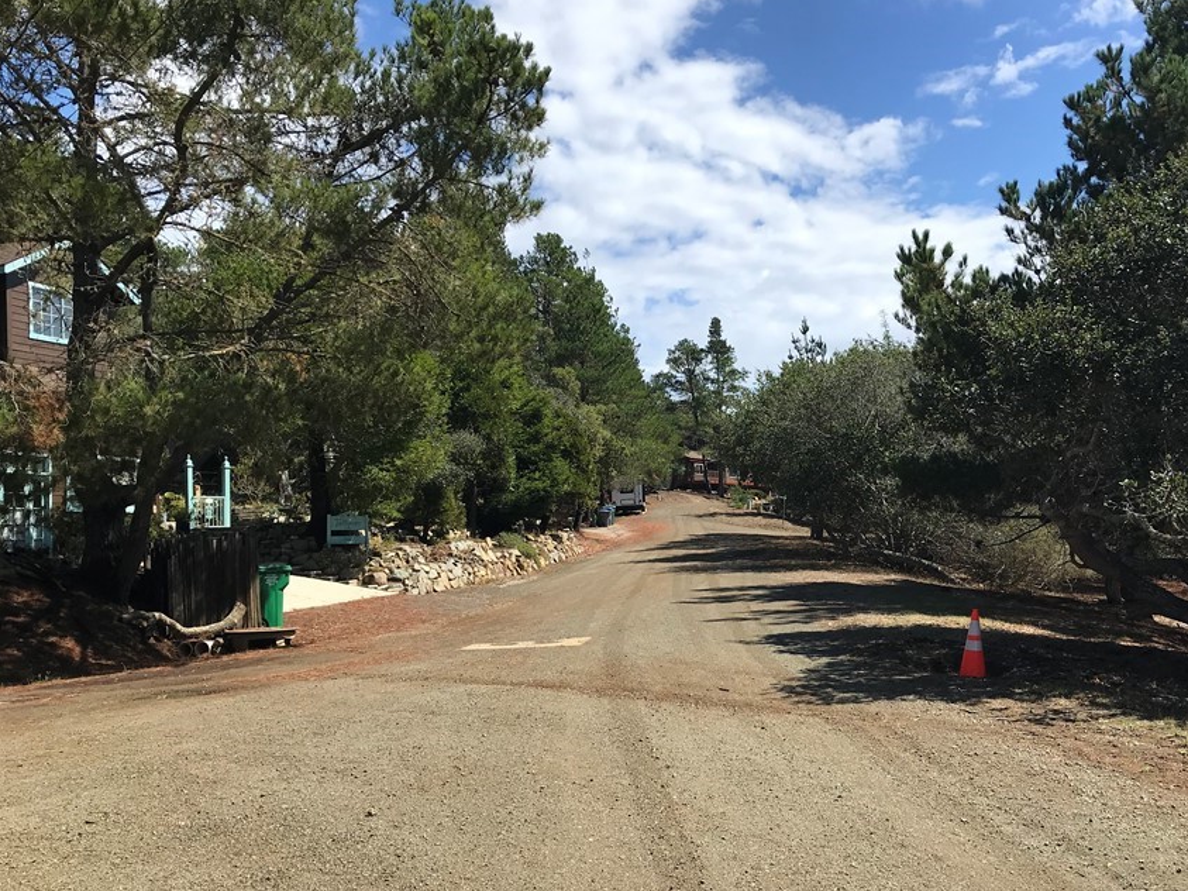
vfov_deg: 41.7
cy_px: 485
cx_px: 720
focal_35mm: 34
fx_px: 1167
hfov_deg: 53.5
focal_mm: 3.99
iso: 20
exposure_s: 1/2398
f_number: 1.8
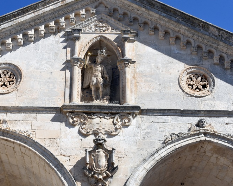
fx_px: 528
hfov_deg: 24.9
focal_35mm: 77
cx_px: 103
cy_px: 93
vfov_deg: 20.0
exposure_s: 1/125
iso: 400
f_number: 22
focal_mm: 45
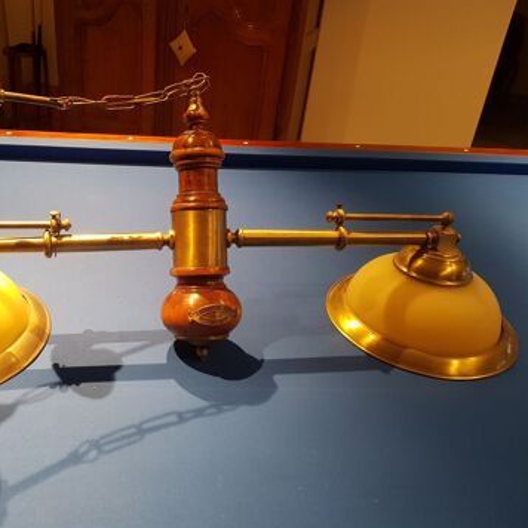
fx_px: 535
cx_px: 188
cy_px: 264
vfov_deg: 52.5
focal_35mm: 31
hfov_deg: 51.8
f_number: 1.7
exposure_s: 1/25
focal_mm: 4.2
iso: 200
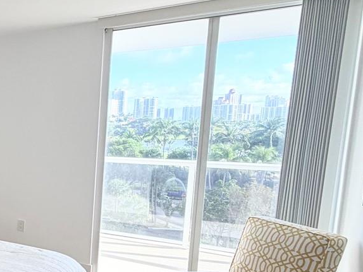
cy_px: 172
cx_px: -95
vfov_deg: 36.6
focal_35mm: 39
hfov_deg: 35.2
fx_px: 409
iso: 50
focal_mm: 2.22
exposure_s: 1/169
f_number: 2.2
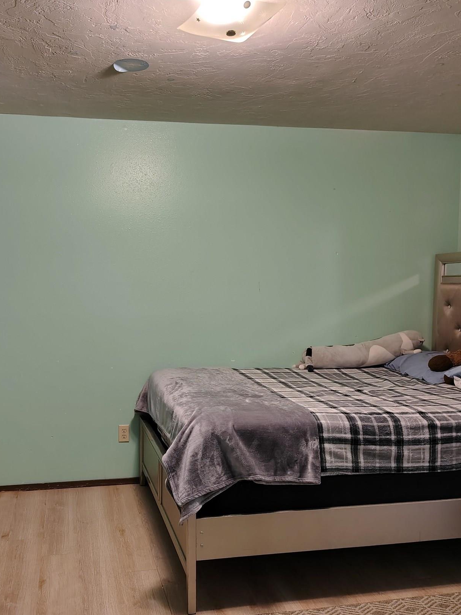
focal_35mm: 34
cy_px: 342
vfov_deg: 53.8
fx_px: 604
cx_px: 171
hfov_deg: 41.5
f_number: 1.8
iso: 986
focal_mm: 5.56
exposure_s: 1/60
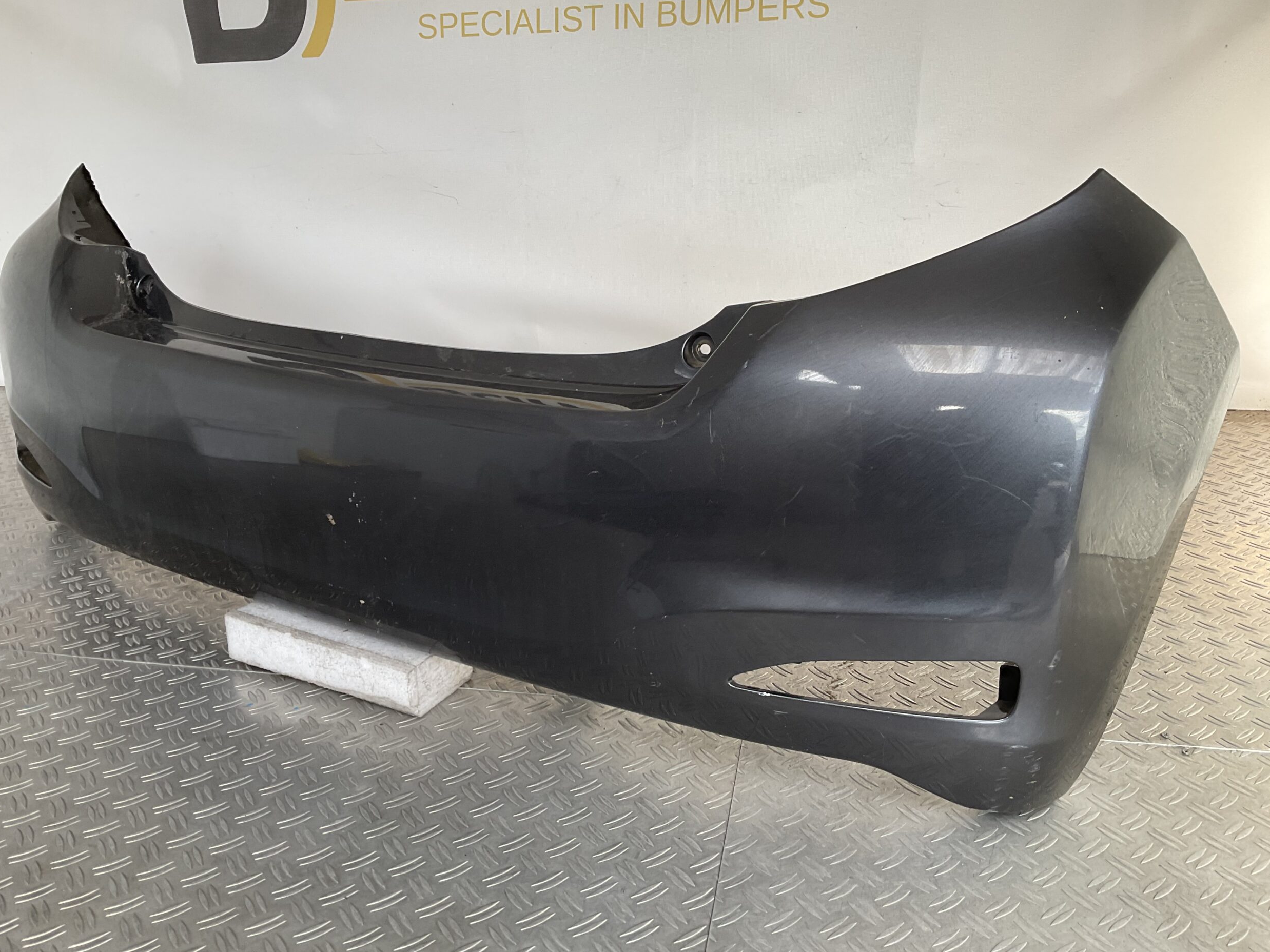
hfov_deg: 60.0
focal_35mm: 30
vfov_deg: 46.8
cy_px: 490
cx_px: 621
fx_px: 1101
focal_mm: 3
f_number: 1.8
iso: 25
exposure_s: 1/100
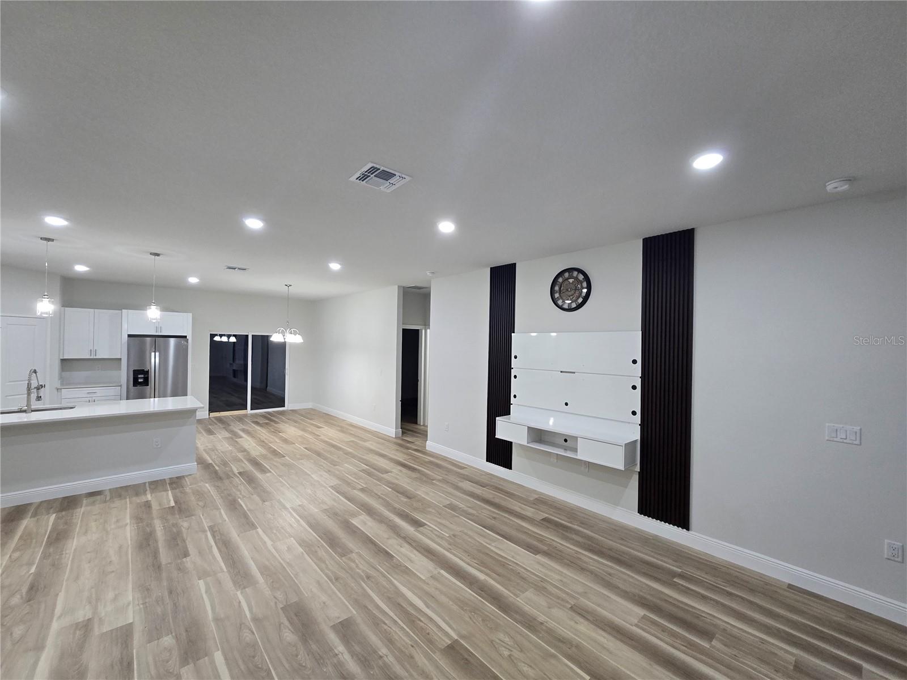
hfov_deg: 106.2
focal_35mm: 13
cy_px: 340
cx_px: 454
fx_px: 341
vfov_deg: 89.9
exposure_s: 1/60
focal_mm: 2.2
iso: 200
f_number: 2.2
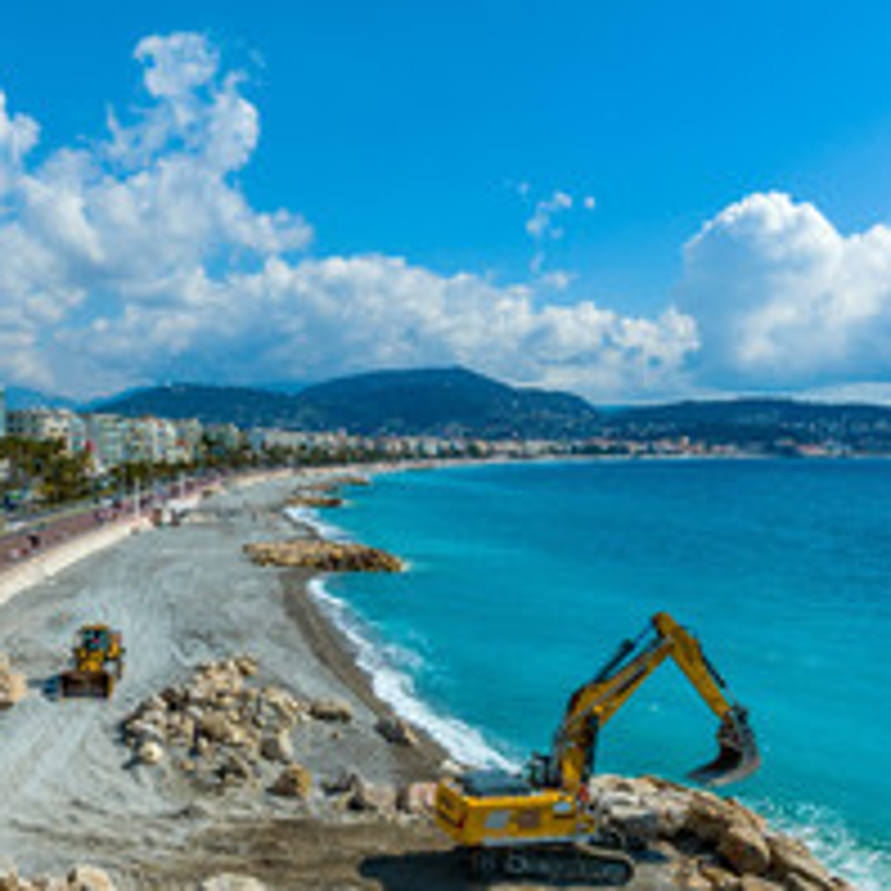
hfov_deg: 41.7
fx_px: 1165
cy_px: 477
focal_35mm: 40
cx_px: 356
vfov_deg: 41.8
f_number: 6.3
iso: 100
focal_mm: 12.3
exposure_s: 1/1000
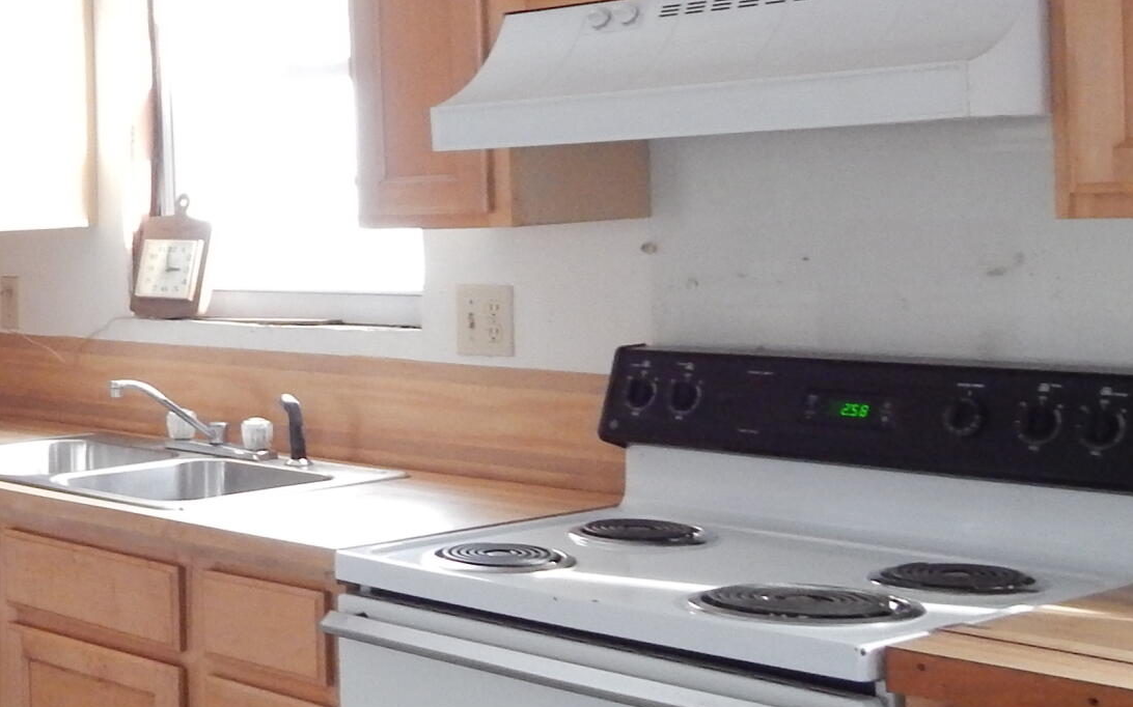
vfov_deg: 19.4
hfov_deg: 27.5
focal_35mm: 67
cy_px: 245
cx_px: -171
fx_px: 2068
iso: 400
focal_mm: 4
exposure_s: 1/15
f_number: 3
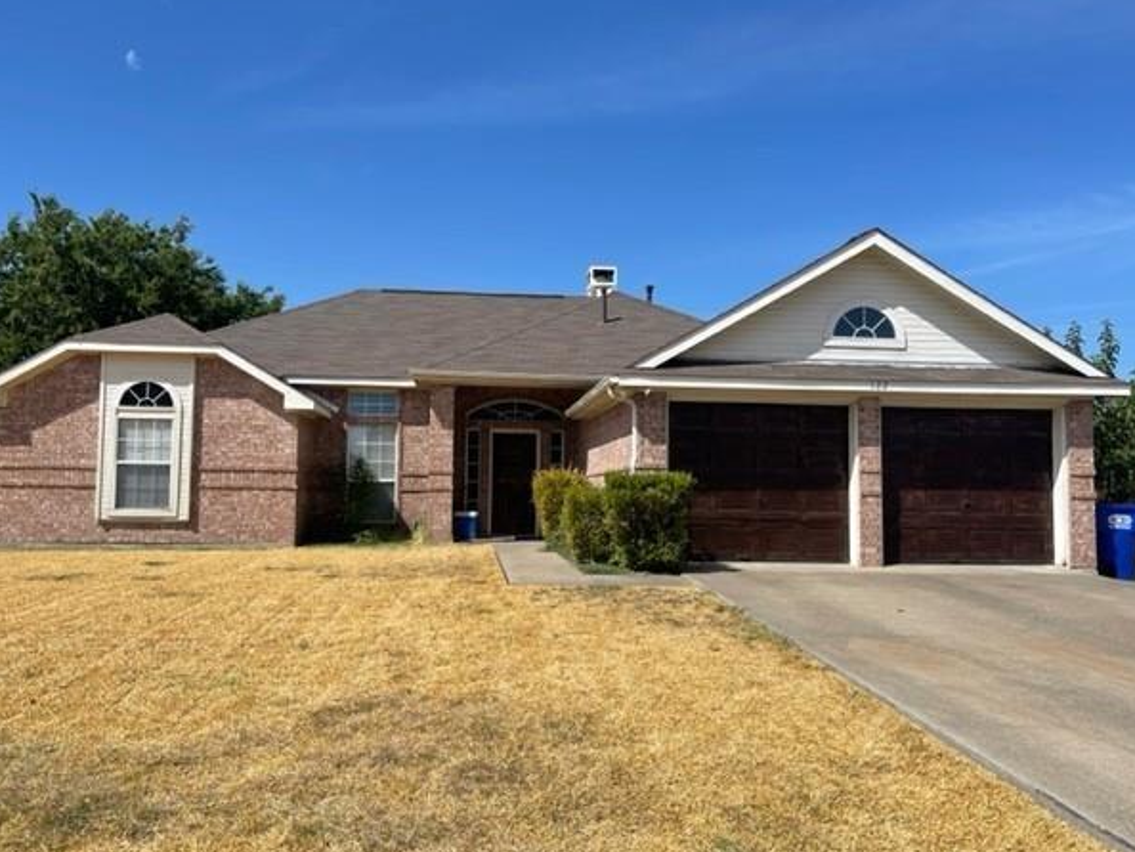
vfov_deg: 49.8
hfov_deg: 63.4
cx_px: 543
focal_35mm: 28
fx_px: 918
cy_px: 437
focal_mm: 5.1
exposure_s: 1/4348
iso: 32
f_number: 1.6
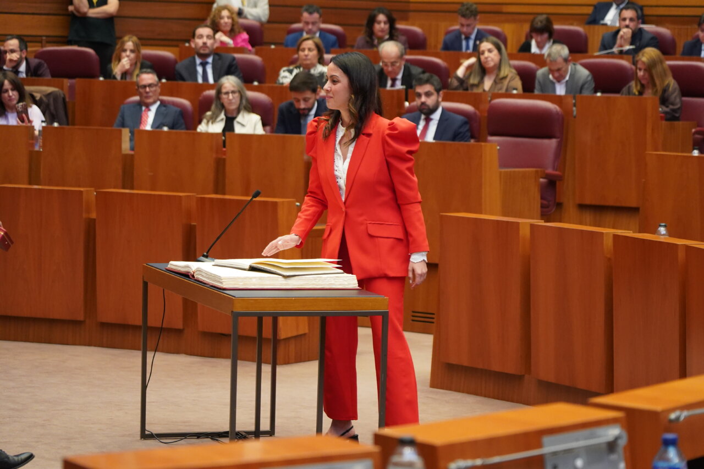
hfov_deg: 19.6
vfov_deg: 13.2
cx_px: 352
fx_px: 2033
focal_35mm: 104
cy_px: 234
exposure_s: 1/320
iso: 5000
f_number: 4
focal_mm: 104
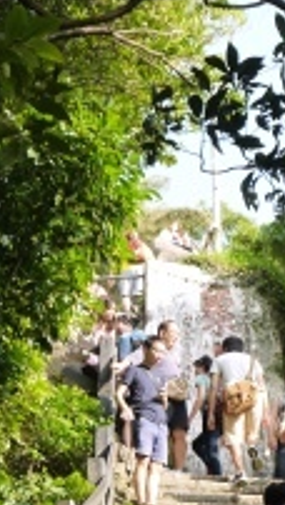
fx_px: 1555
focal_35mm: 116
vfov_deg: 18.2
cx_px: 248
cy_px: 450
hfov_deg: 10.4
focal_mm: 24
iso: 160
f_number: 5.6
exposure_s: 1/160
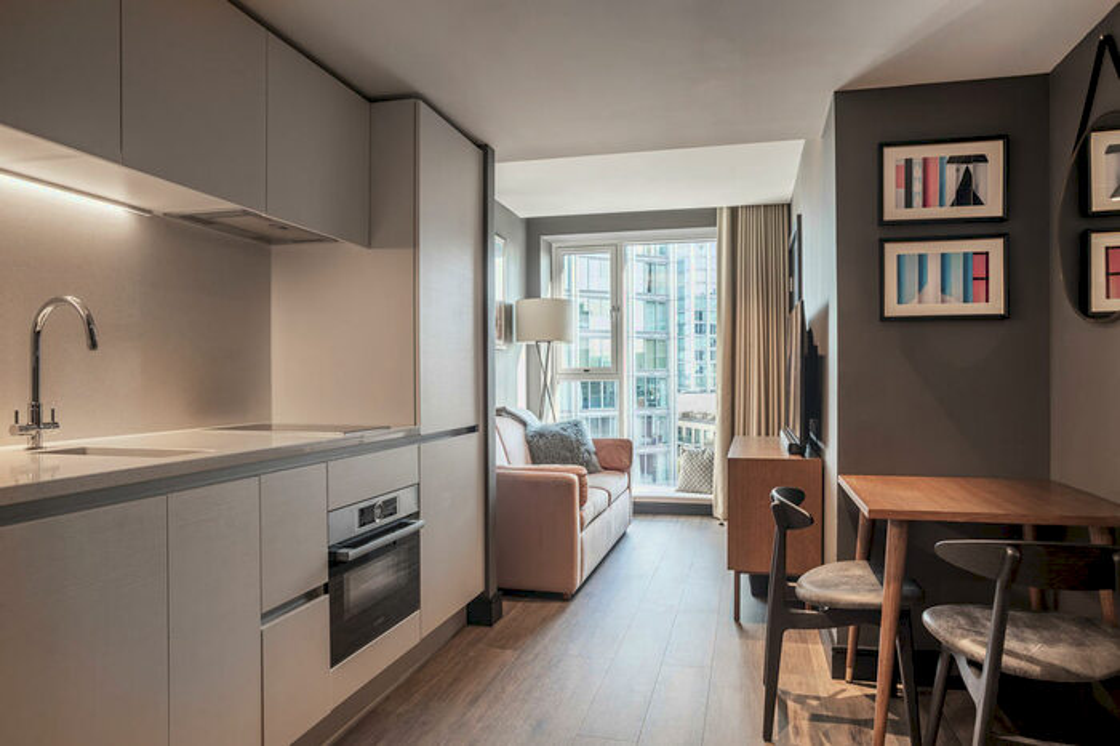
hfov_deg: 73.8
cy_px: 373
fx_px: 746
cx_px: 560
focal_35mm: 24
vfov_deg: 53.1
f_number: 8
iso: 64
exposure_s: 1/10
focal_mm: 24
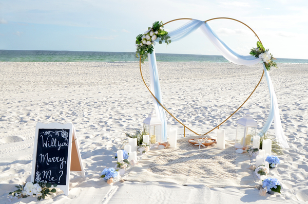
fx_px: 230
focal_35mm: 27
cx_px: 154
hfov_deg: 67.5
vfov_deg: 47.7
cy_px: 102
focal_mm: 18
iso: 400
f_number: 16
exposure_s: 1/250
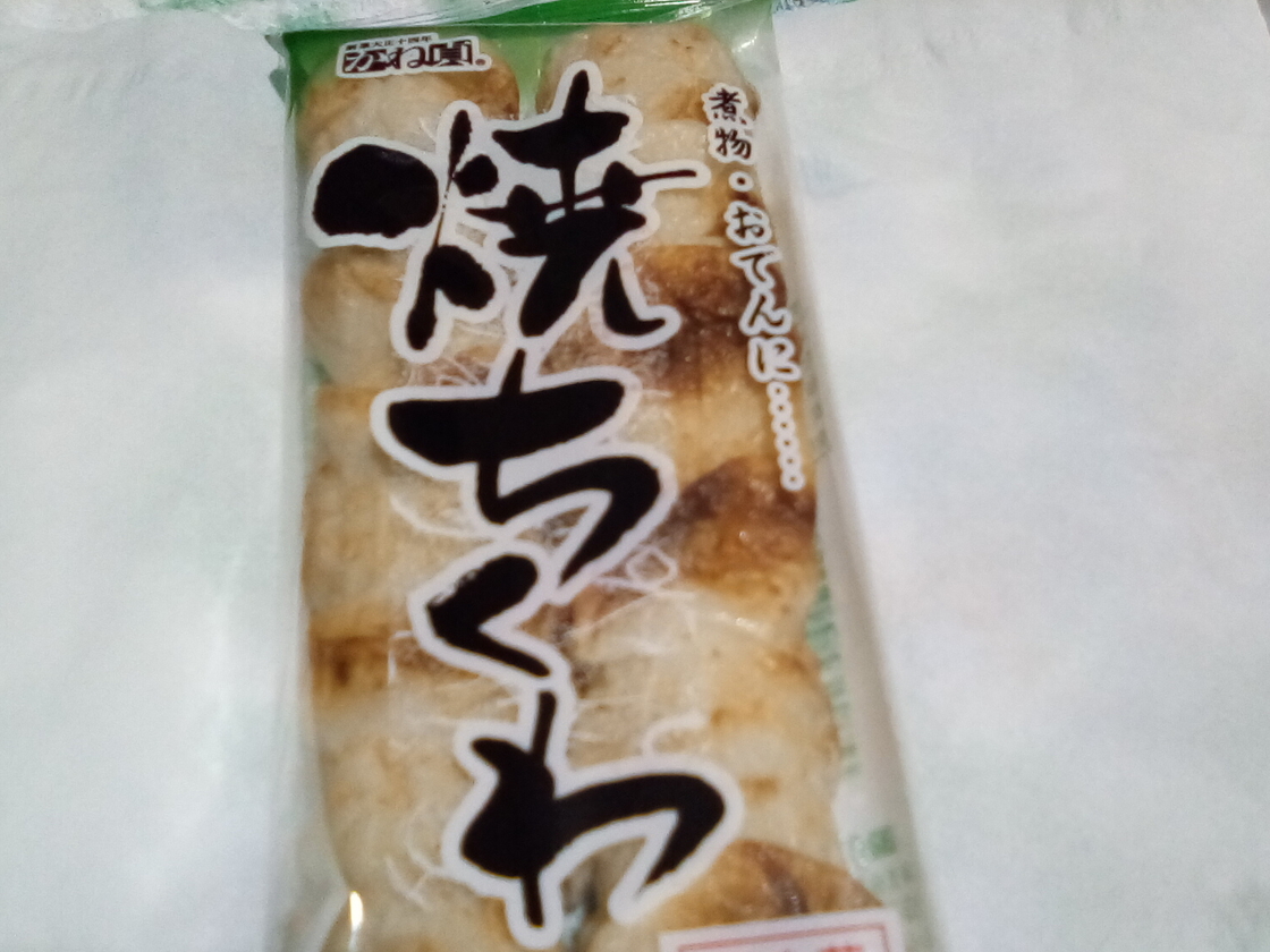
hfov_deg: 60.0
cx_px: 617
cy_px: 505
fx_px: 1101
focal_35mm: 30
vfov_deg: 46.8
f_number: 2.2
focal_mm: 2.27
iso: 114
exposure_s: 1/33.3
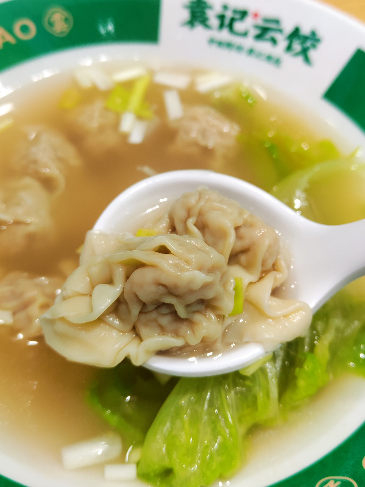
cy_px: 244
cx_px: 182
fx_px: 576
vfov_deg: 45.8
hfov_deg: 35.1
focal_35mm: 41
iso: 50
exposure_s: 1/164
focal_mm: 5.59
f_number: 1.88
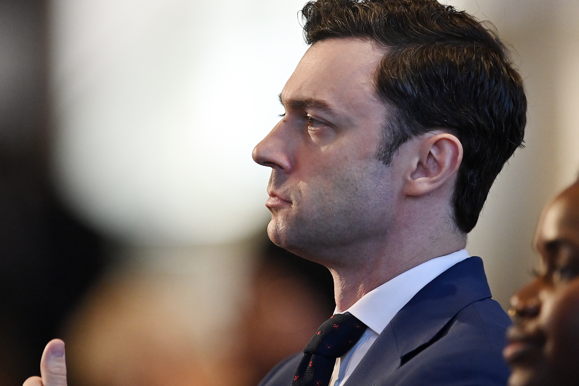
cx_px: 323
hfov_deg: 3.9
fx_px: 8572
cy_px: 224
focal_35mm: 533
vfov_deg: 2.6
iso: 3200
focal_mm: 400
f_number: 2.8
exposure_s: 1/1000
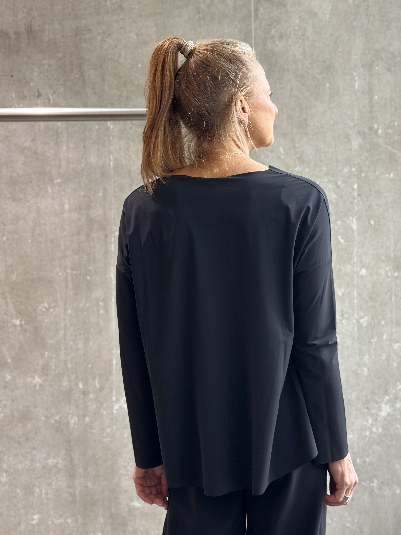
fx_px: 927
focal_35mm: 60
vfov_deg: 32.2
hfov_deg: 24.4
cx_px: 236
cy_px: 260
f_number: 1.78
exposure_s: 1/100
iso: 125
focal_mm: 6.86
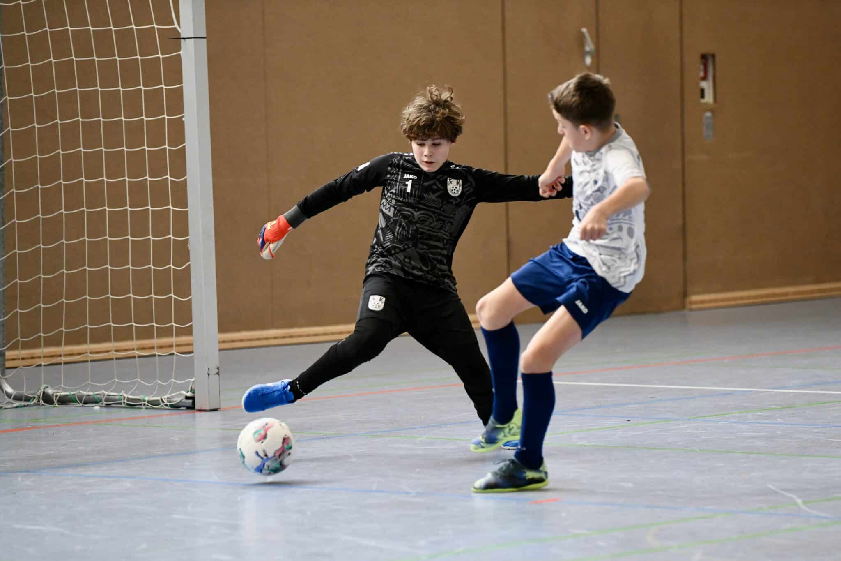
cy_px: 280
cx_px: 420
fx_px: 3737
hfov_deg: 12.8
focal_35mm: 160
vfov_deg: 8.6
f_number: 2.8
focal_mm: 160
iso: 3200
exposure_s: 1/1600
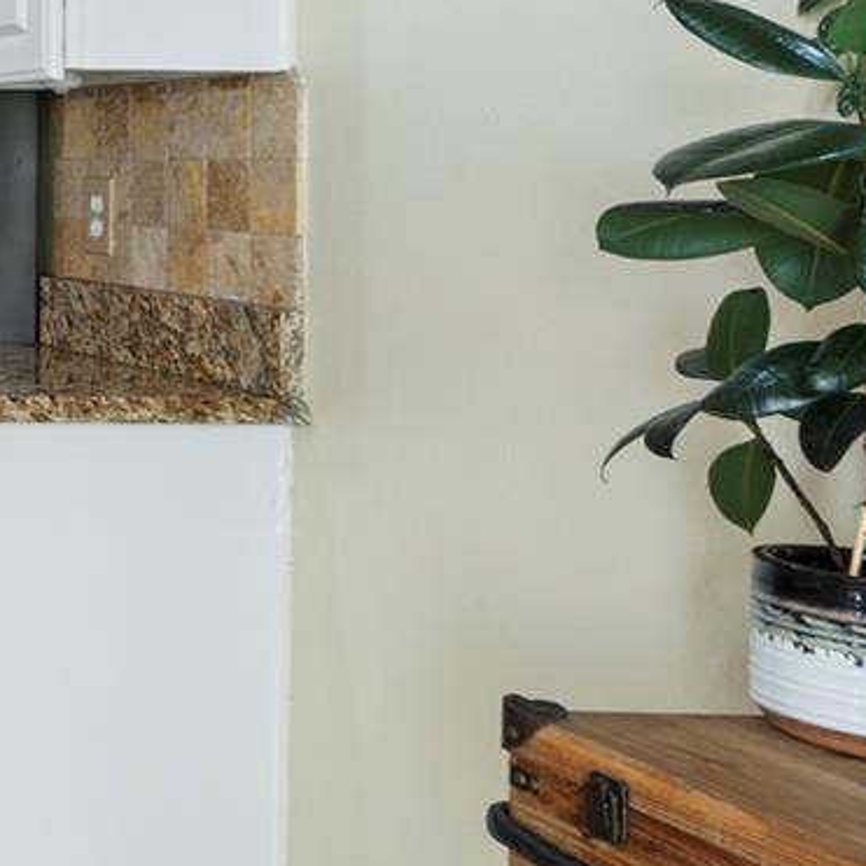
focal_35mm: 55
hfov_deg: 19.9
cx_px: -789
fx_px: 1557
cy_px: 211
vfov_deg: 30.5
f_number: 8
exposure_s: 1.6
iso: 100
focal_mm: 10
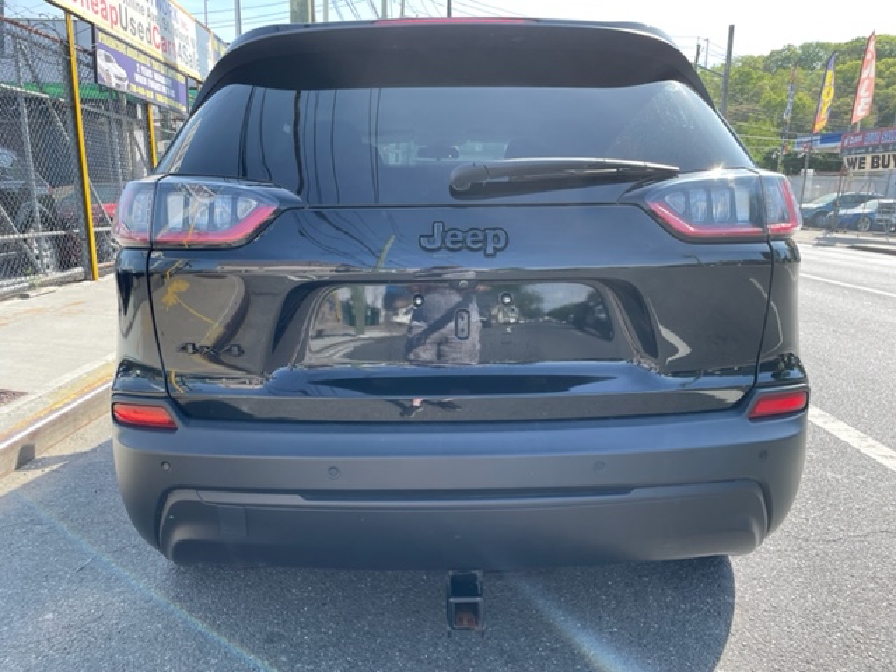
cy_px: 336
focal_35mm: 26
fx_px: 673
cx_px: 448
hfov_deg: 67.3
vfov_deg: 53.1
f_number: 1.6
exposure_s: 1/596
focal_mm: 4.2
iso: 32
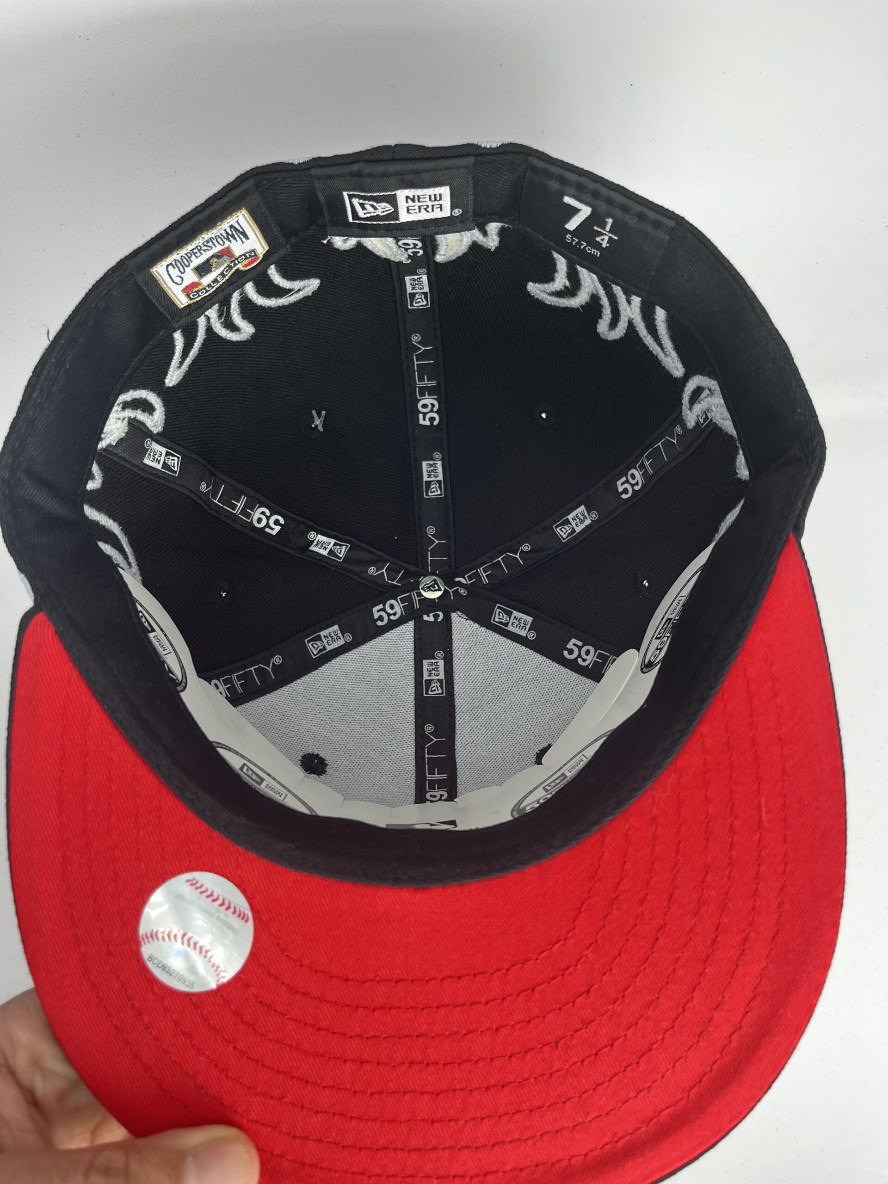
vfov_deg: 67.3
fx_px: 889
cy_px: 592
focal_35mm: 26
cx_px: 444
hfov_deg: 53.1
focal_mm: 5.1
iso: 100
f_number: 1.6
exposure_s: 1/122
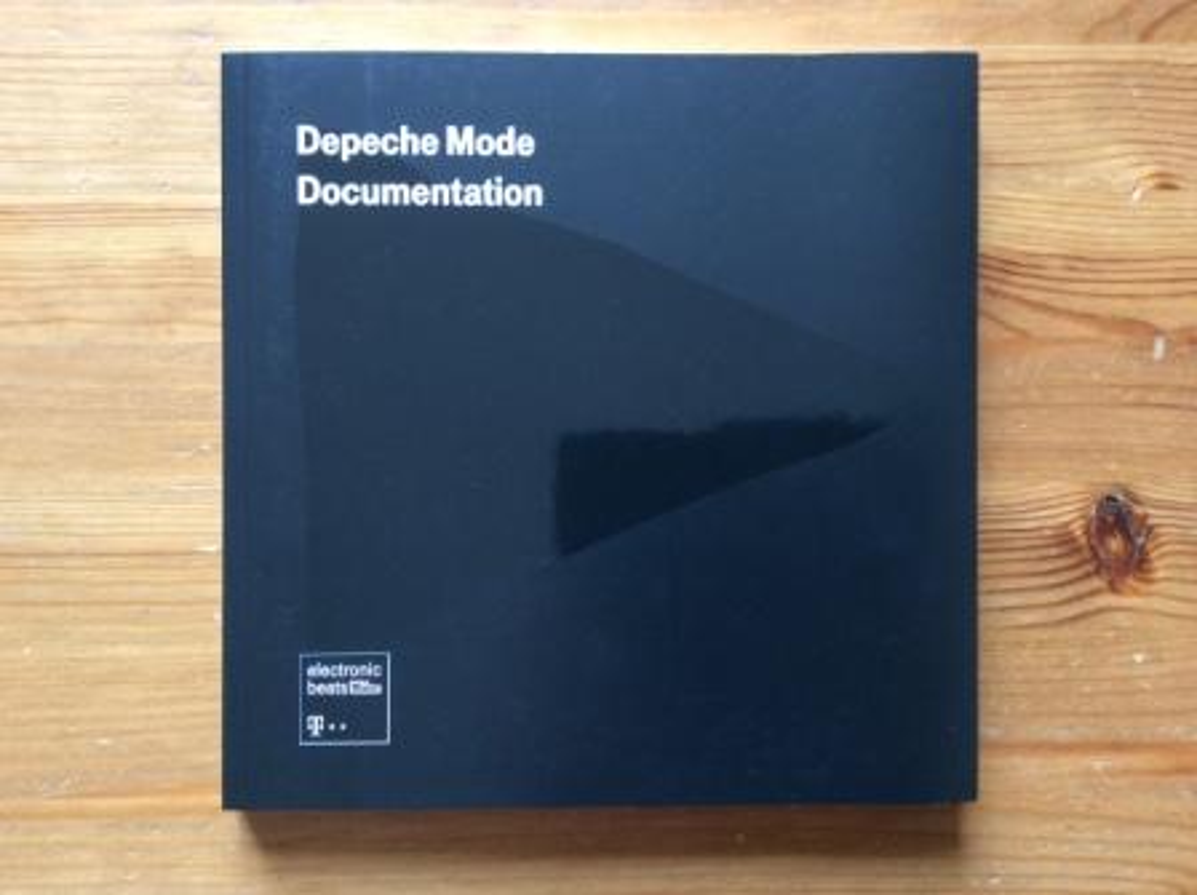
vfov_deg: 44.1
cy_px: 448
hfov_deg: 56.9
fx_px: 1105
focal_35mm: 32
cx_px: 598
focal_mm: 3.3
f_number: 2.4
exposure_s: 1/25
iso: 100
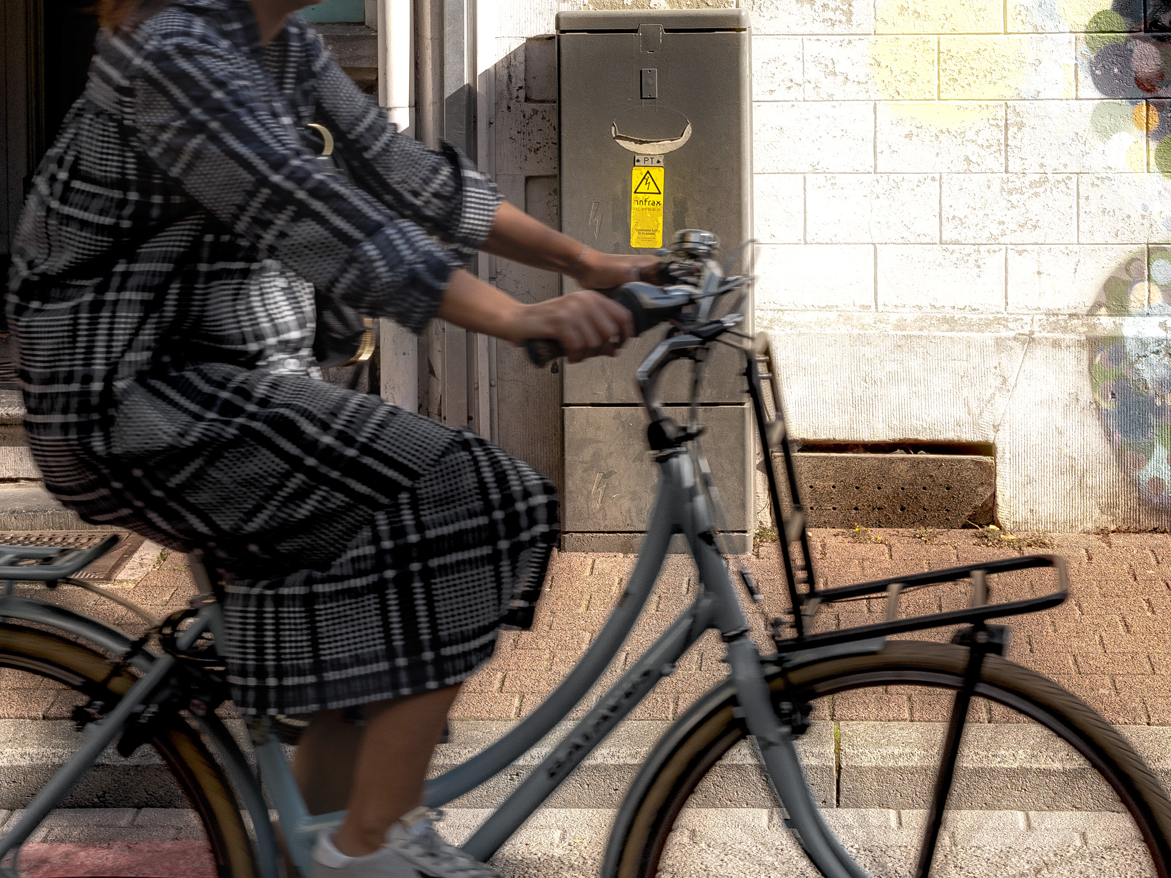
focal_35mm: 93
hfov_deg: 21.0
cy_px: 69
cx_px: 725
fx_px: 3146
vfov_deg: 15.7
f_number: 8
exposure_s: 1/250
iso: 200
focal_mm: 40.3
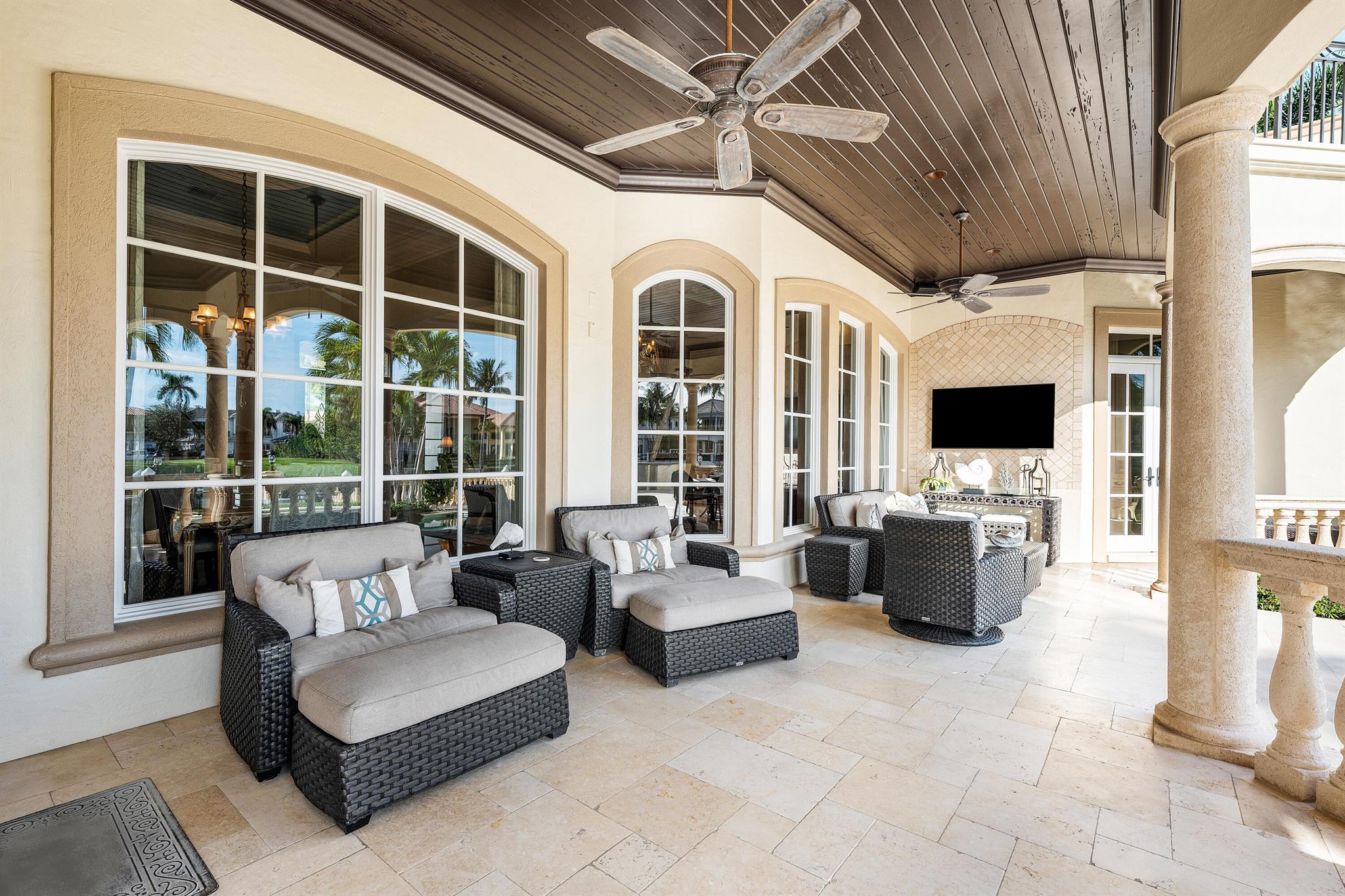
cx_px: 672
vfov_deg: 73.7
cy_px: 448
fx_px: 598
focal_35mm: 16
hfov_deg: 96.7
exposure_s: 1/50
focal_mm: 16
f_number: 8
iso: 160
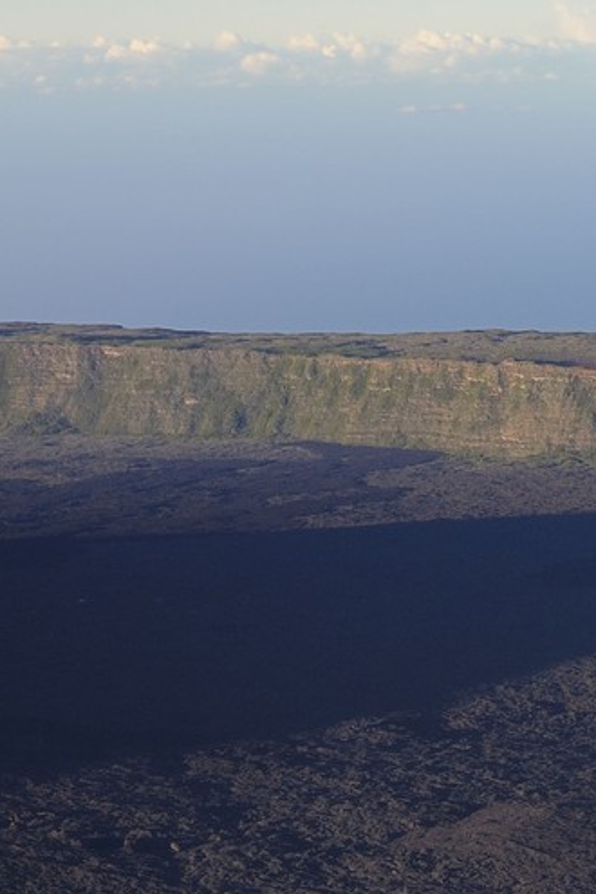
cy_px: 789
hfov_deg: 10.4
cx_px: 1438
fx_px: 2806
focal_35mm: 113
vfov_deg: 17.8
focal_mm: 35
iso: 400
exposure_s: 1/400
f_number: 8
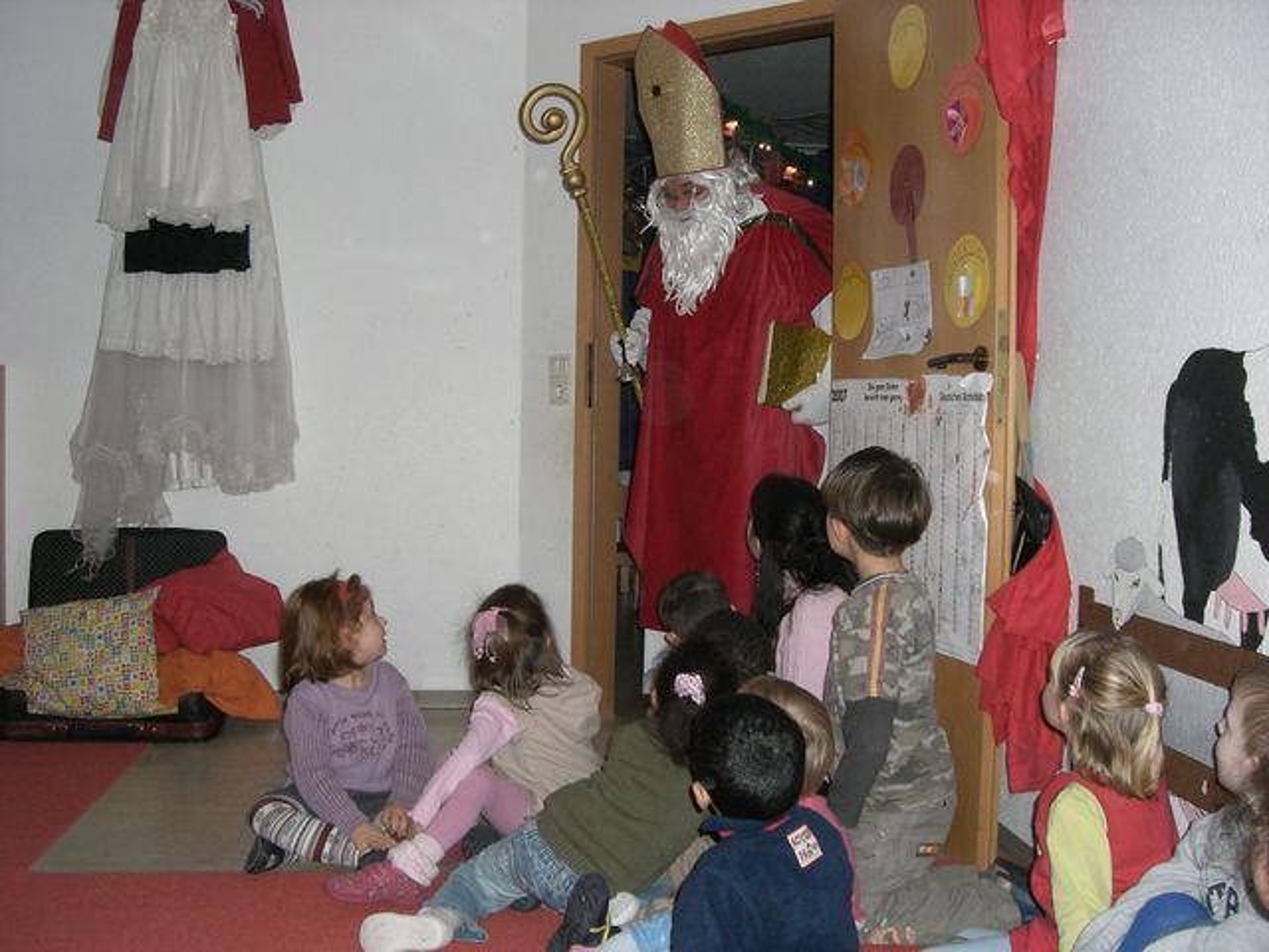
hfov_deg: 49.0
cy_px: 476
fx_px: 1393
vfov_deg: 37.7
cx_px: 634
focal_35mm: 38
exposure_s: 1/60
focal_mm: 6.2
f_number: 2.7
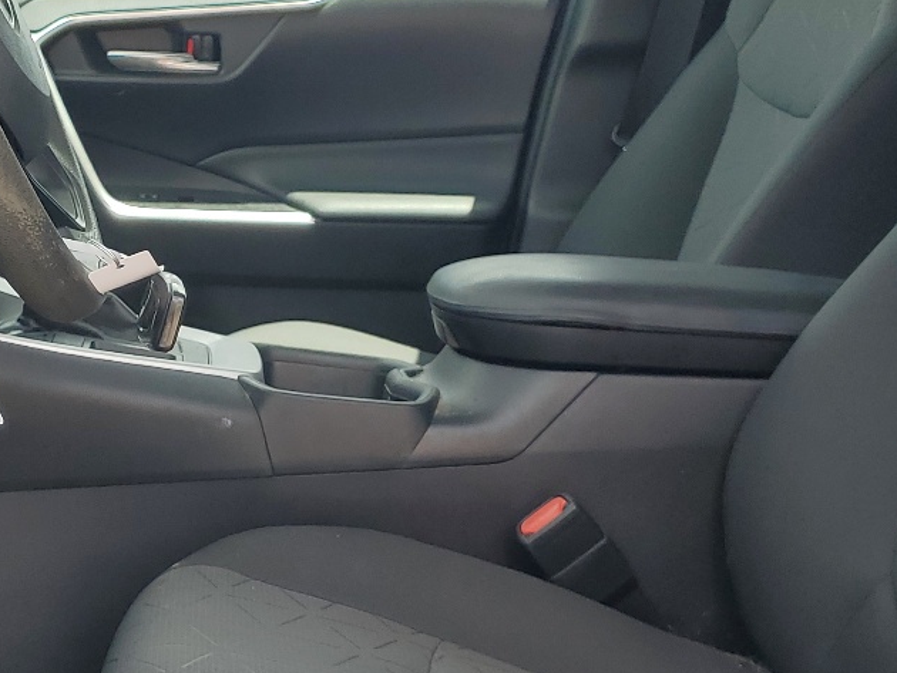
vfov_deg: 22.3
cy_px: 361
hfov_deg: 28.8
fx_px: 1711
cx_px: 187
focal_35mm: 66
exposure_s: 1/625
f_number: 1.5
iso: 50
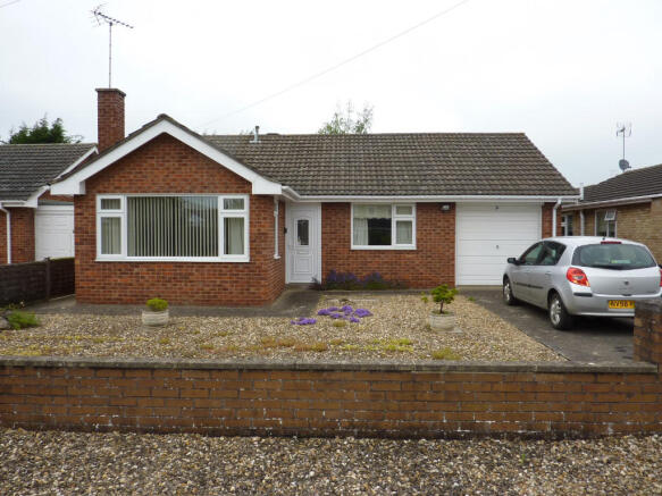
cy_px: 248
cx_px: 331
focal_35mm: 25
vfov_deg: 54.9
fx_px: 478
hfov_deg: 69.4
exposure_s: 1/200
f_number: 4
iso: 100
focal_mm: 4.1
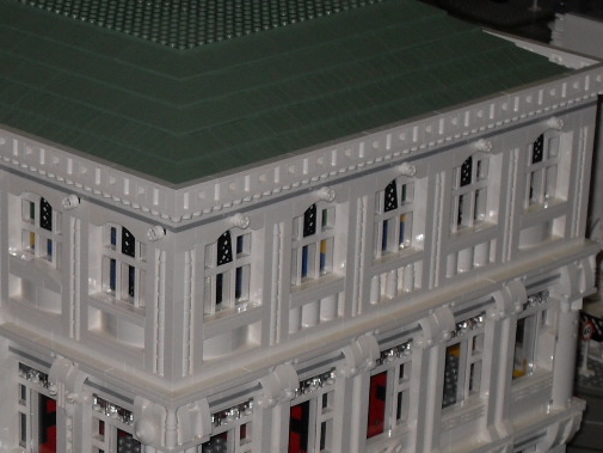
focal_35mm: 150
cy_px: 415
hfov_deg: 13.1
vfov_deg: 9.8
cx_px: 146
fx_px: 2614
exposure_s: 1/60
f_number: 4
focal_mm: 11.8
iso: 100
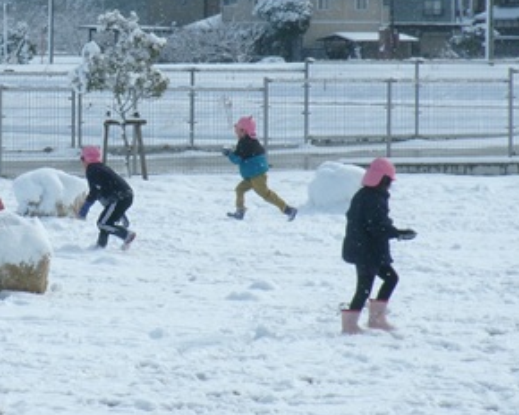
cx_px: 118
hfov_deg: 7.3
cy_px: 116
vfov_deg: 5.9
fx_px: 4040
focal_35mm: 263
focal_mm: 25.5
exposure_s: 1/400
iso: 100
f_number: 6.3
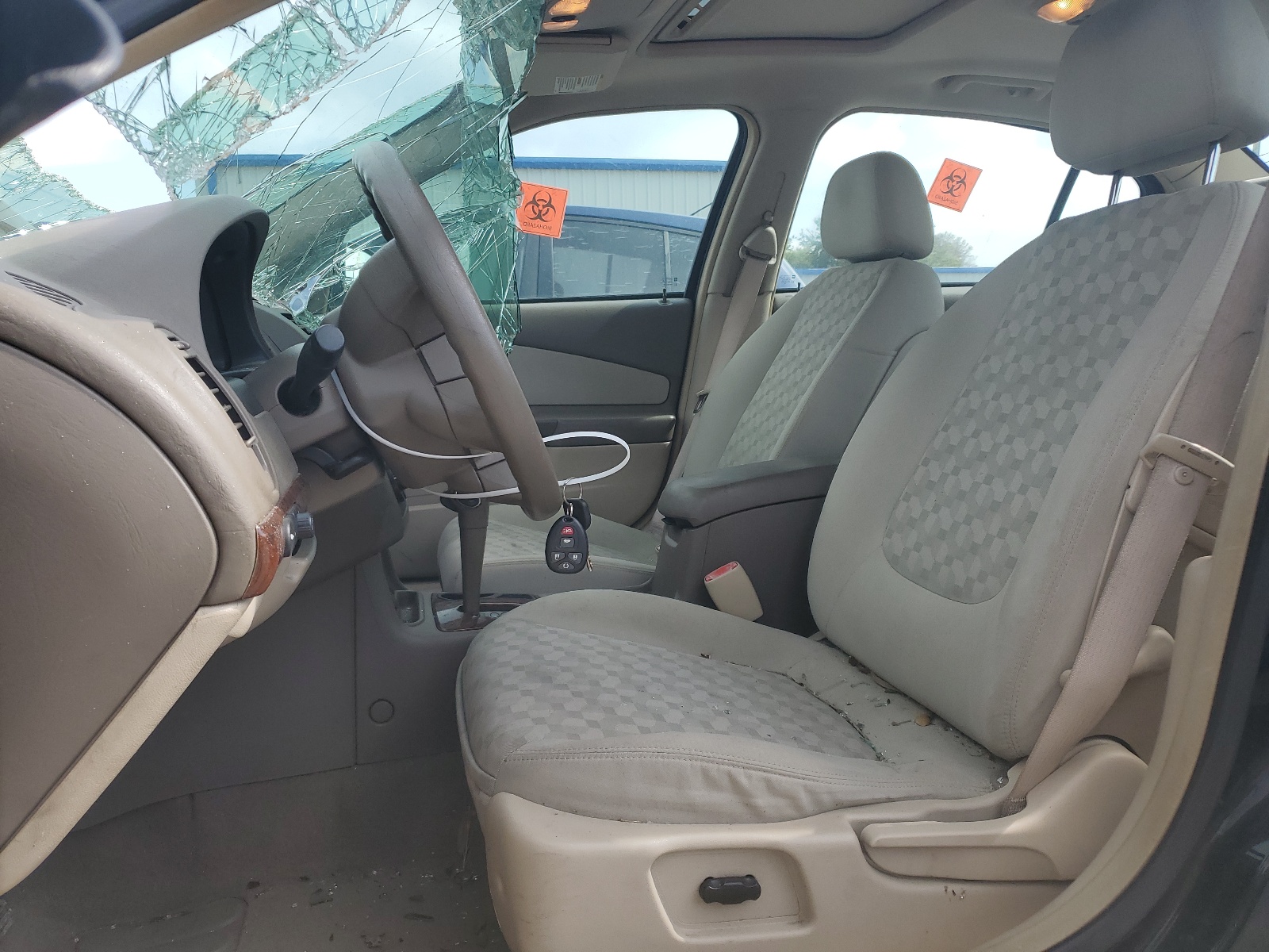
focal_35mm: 26
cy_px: 476
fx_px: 953
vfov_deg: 53.1
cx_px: 634
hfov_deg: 67.3
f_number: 1.5
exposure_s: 1/909
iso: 50
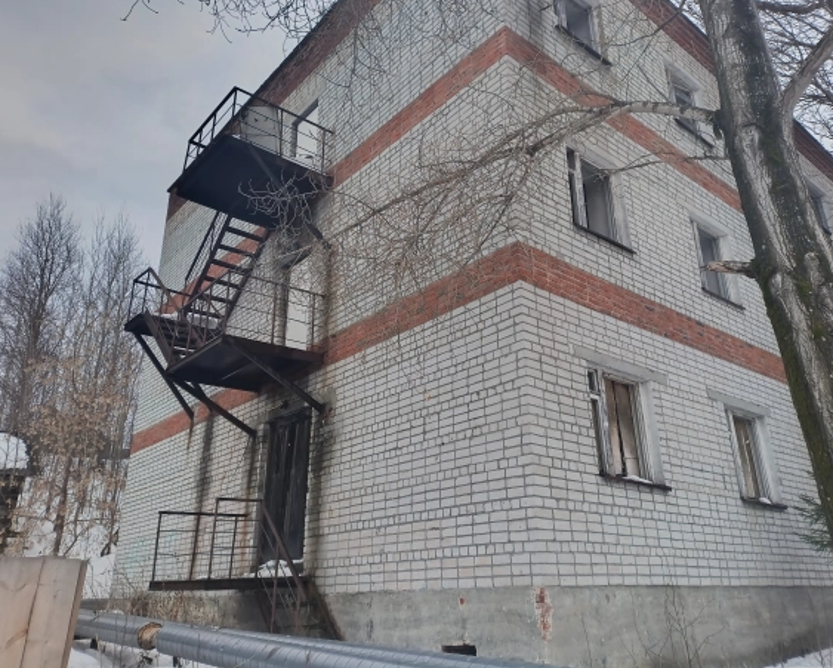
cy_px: 324
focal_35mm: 27
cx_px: 434
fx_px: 666
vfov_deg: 53.2
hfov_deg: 64.0
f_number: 1.7
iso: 50
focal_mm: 4.71
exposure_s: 1/153
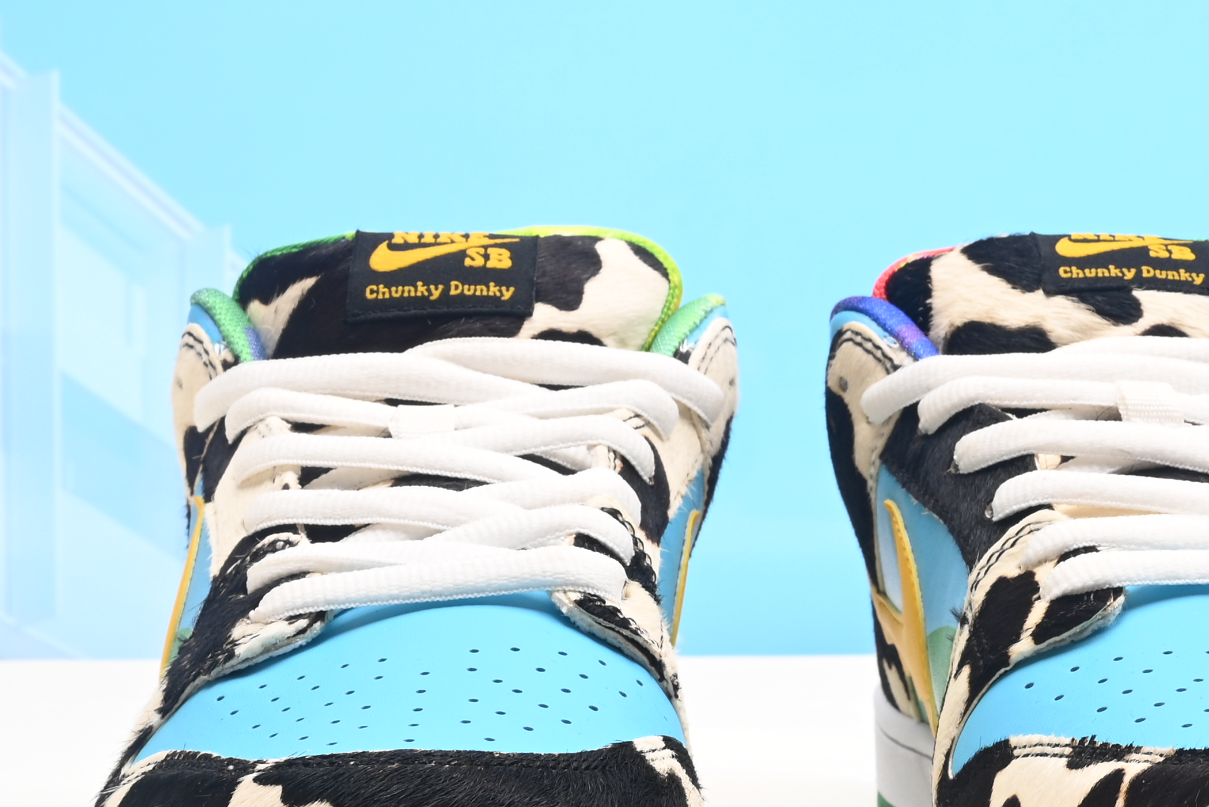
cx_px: 749
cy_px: 428
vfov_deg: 15.6
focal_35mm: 87
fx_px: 2937
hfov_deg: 23.2
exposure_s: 1/1.6
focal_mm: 30.5
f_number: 16
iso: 100
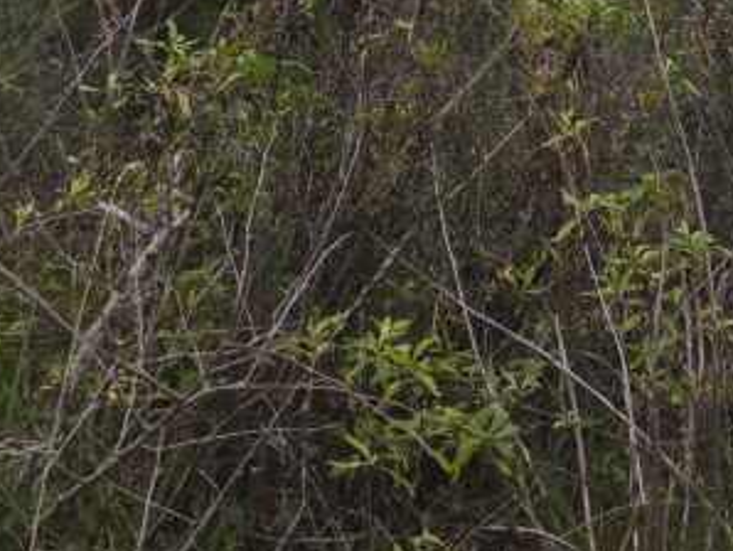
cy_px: -379
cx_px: 787
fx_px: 1674
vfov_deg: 16.3
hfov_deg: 23.3
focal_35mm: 79
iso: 80
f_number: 1.7
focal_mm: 5.35
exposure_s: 1/488
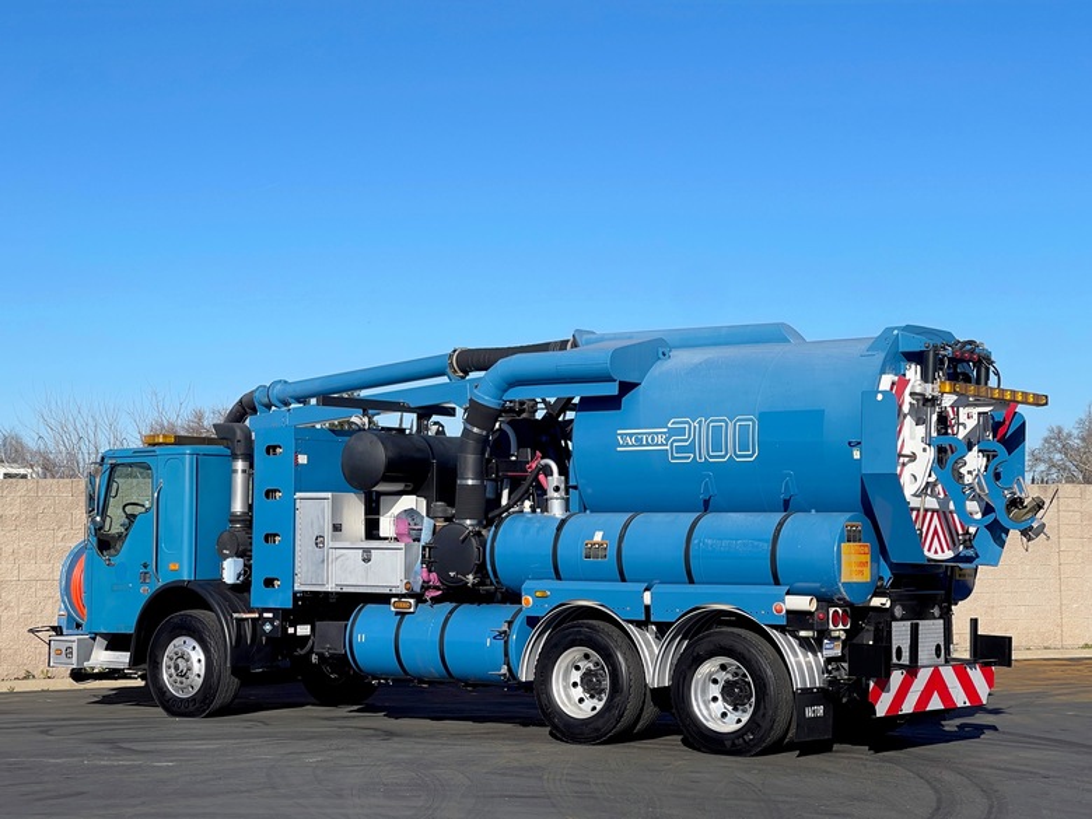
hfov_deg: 30.3
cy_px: 410
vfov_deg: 22.9
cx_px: 546
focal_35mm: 64
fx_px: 2019
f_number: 2.2
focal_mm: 7.5
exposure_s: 1/1783
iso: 20
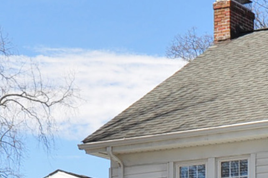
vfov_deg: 9.6
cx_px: 443
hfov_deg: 13.8
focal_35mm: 136
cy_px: 302
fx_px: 1011
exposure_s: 1/250
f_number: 8
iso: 200
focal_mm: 20
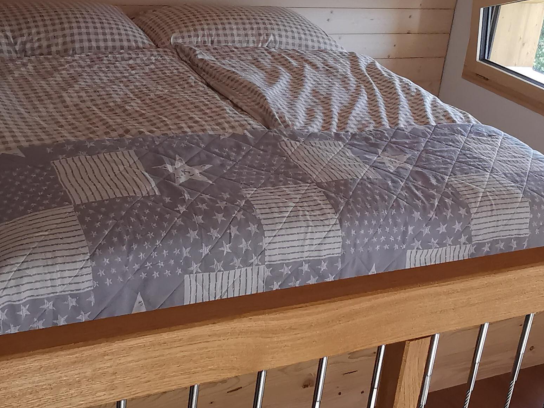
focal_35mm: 53
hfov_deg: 36.2
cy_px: 160
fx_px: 833
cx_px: 270
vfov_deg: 27.4
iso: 200
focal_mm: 2.35
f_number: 2.2
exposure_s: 1/100
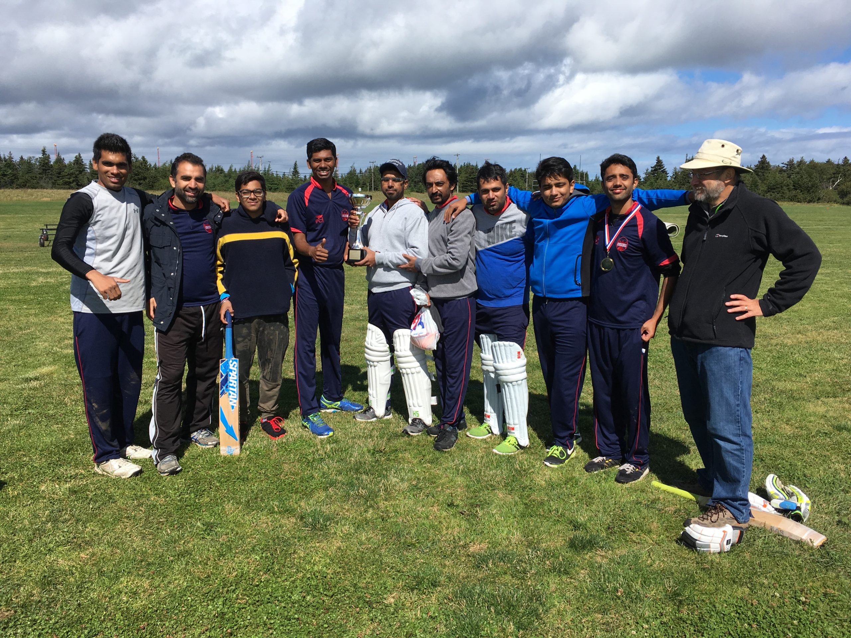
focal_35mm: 29
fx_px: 713
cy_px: 319
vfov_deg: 48.2
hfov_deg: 61.7
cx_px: 426
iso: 25
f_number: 2.2
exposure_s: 1/1876
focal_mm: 4.15
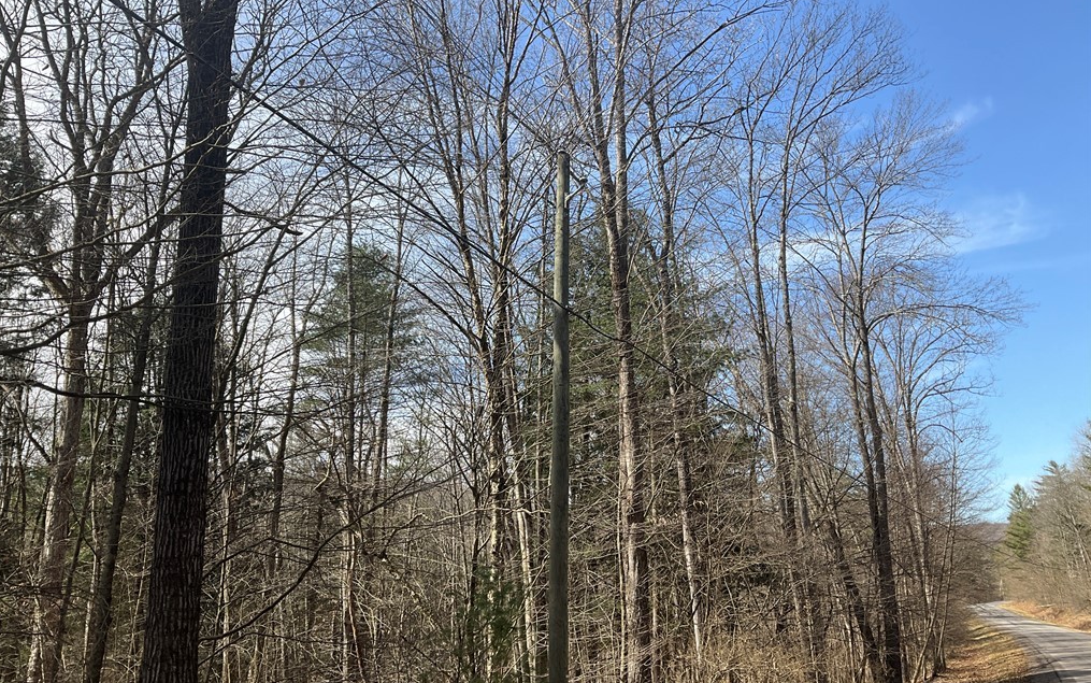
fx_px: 922
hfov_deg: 61.2
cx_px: 542
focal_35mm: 31
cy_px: 340
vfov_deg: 40.6
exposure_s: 1/829
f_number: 1.8
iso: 25
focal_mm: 3
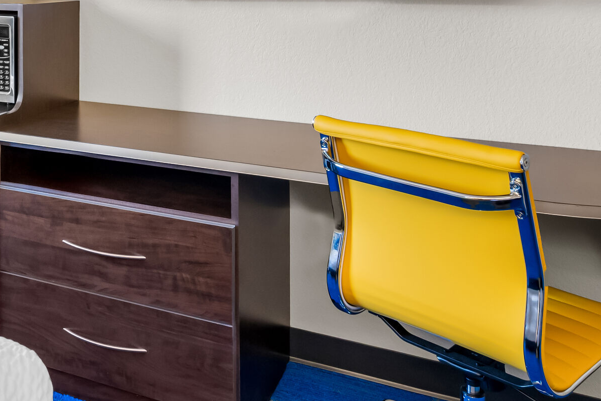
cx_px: 63
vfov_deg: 27.6
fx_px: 751
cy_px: -27
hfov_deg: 40.4
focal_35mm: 45
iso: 3200
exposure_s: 1/20
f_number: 8
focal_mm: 18
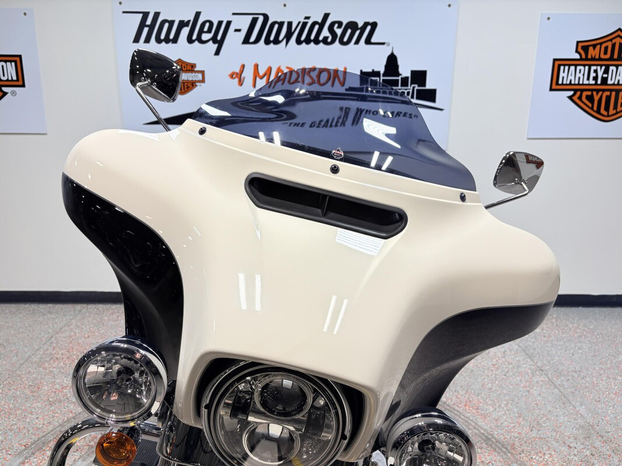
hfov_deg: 67.3
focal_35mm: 26
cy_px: 233
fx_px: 467
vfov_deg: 53.1
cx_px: 311
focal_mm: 5.96
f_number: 1.6
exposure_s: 1/334
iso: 50
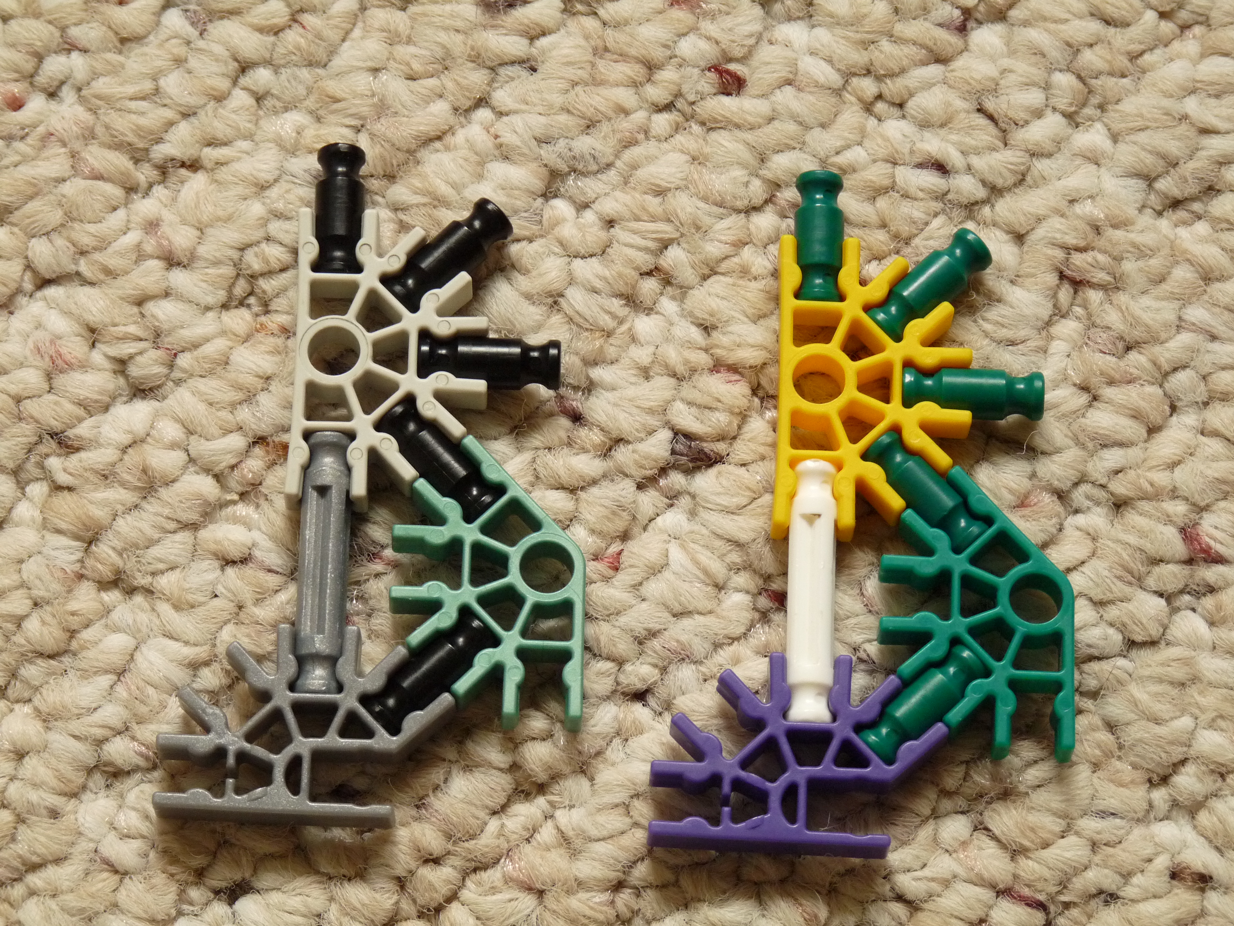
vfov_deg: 10.7
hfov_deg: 14.3
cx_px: 617
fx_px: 4919
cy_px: 463
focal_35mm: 138
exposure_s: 1/40
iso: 320
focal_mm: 24.5
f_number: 3.6
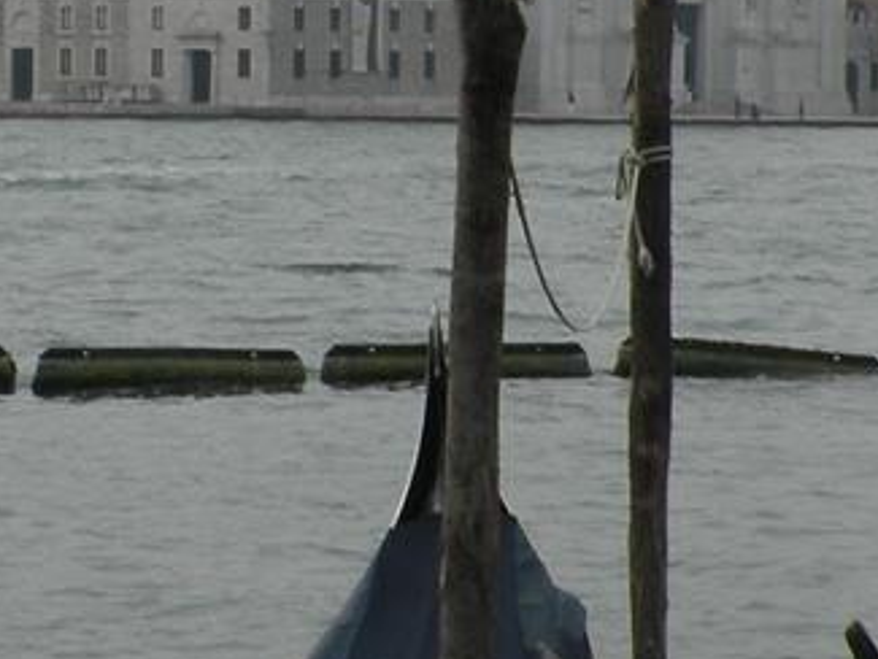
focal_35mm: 249
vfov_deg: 5.9
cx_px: 181
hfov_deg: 7.9
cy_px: -259
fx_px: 6318
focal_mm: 9.8
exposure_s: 1/274
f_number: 6.3
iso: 64
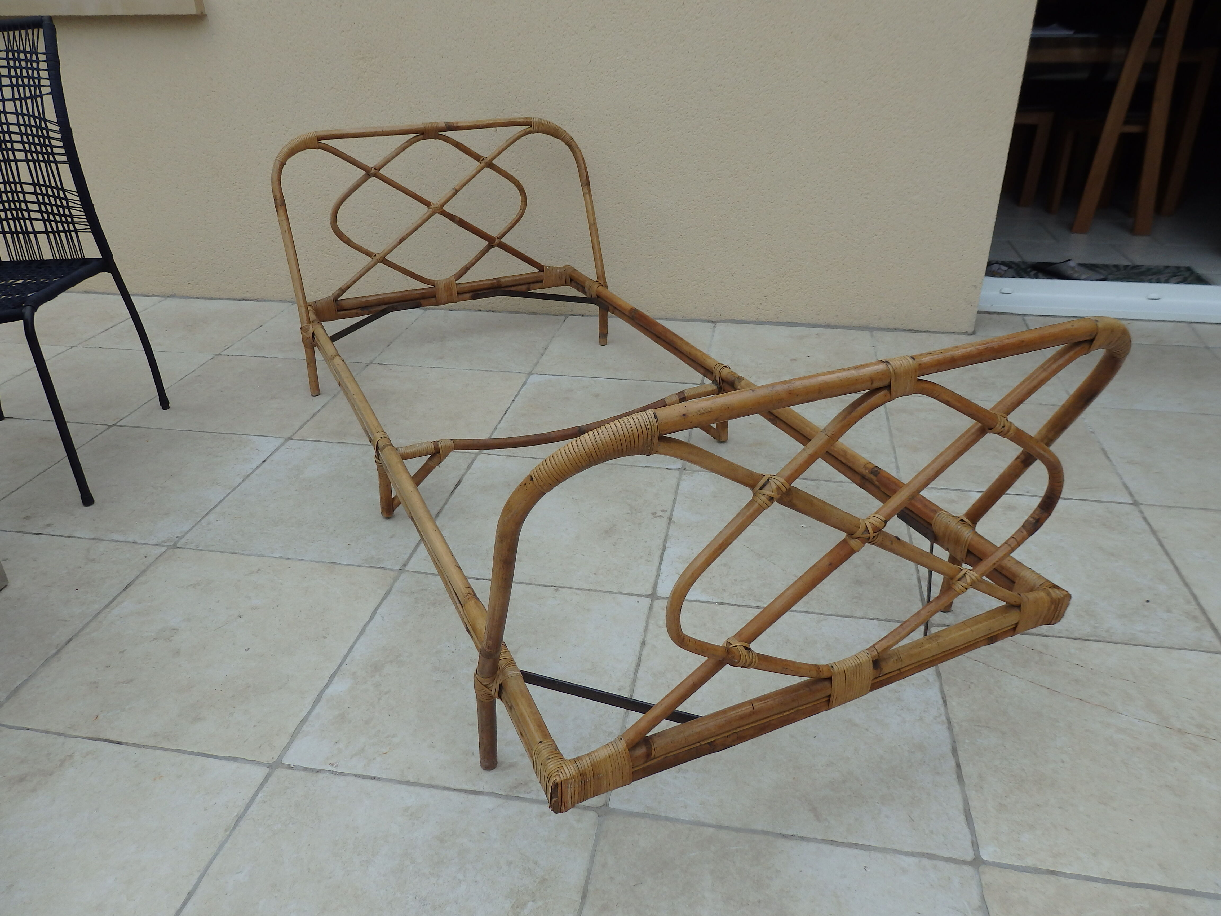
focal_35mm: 25
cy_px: 458
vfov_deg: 54.9
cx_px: 610
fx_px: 882
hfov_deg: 69.4
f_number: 3
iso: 125
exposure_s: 1/640
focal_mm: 4.5
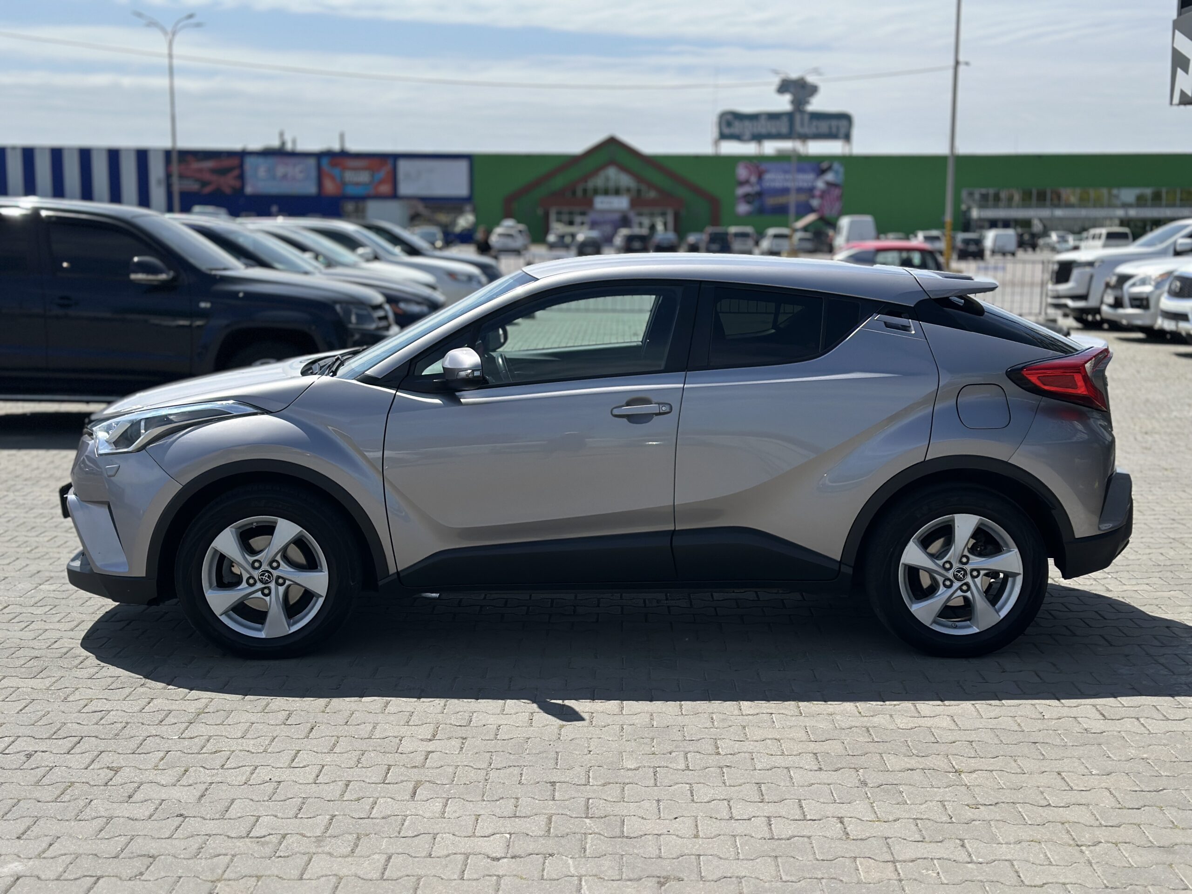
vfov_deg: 30.3
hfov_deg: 39.7
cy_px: 447
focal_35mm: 48
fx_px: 1653
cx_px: 596
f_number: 1.78
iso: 100
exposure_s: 1/7634
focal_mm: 6.86
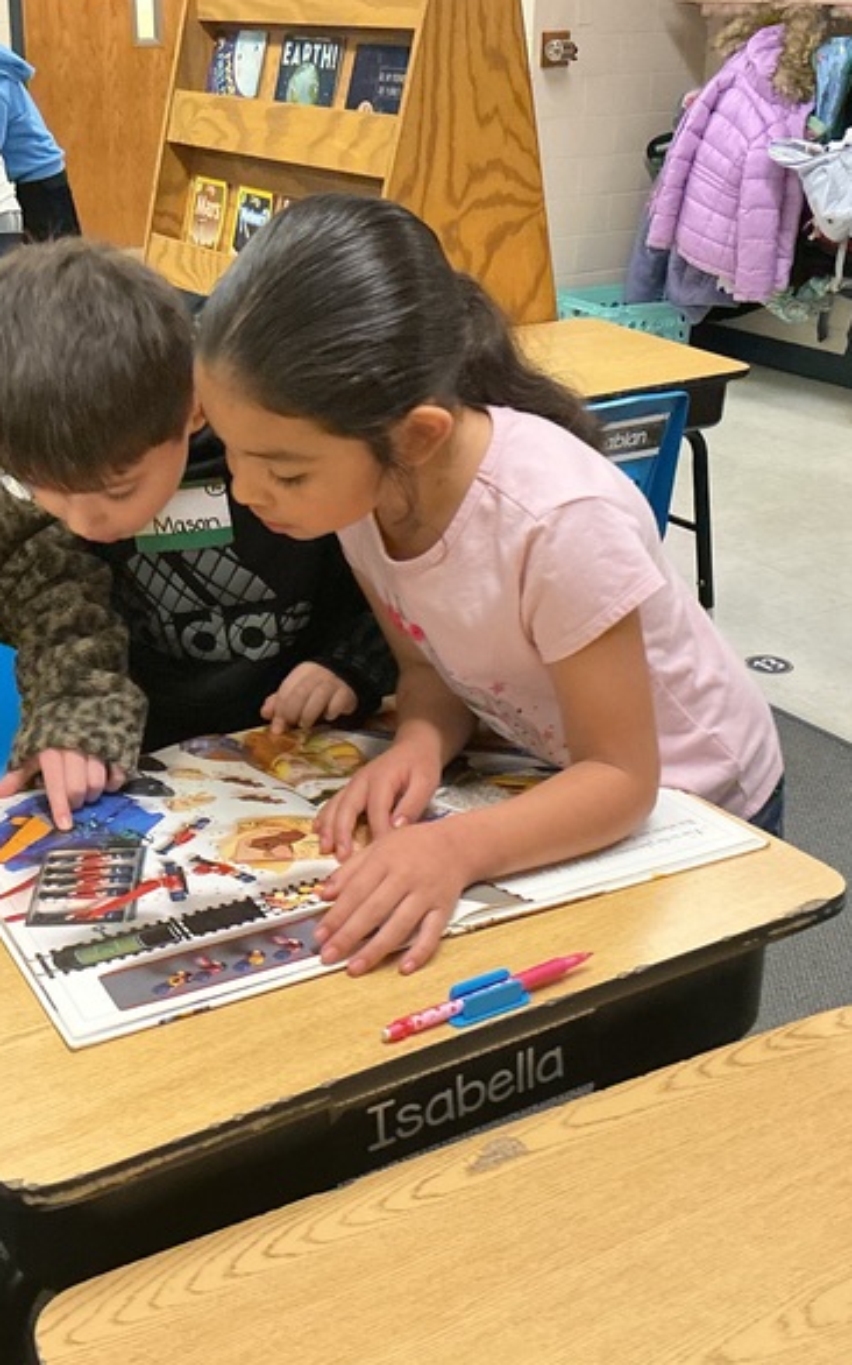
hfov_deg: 30.4
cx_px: 314
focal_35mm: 42
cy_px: 678
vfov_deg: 47.2
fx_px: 1561
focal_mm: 3
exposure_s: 1/60
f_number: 1.8
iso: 200
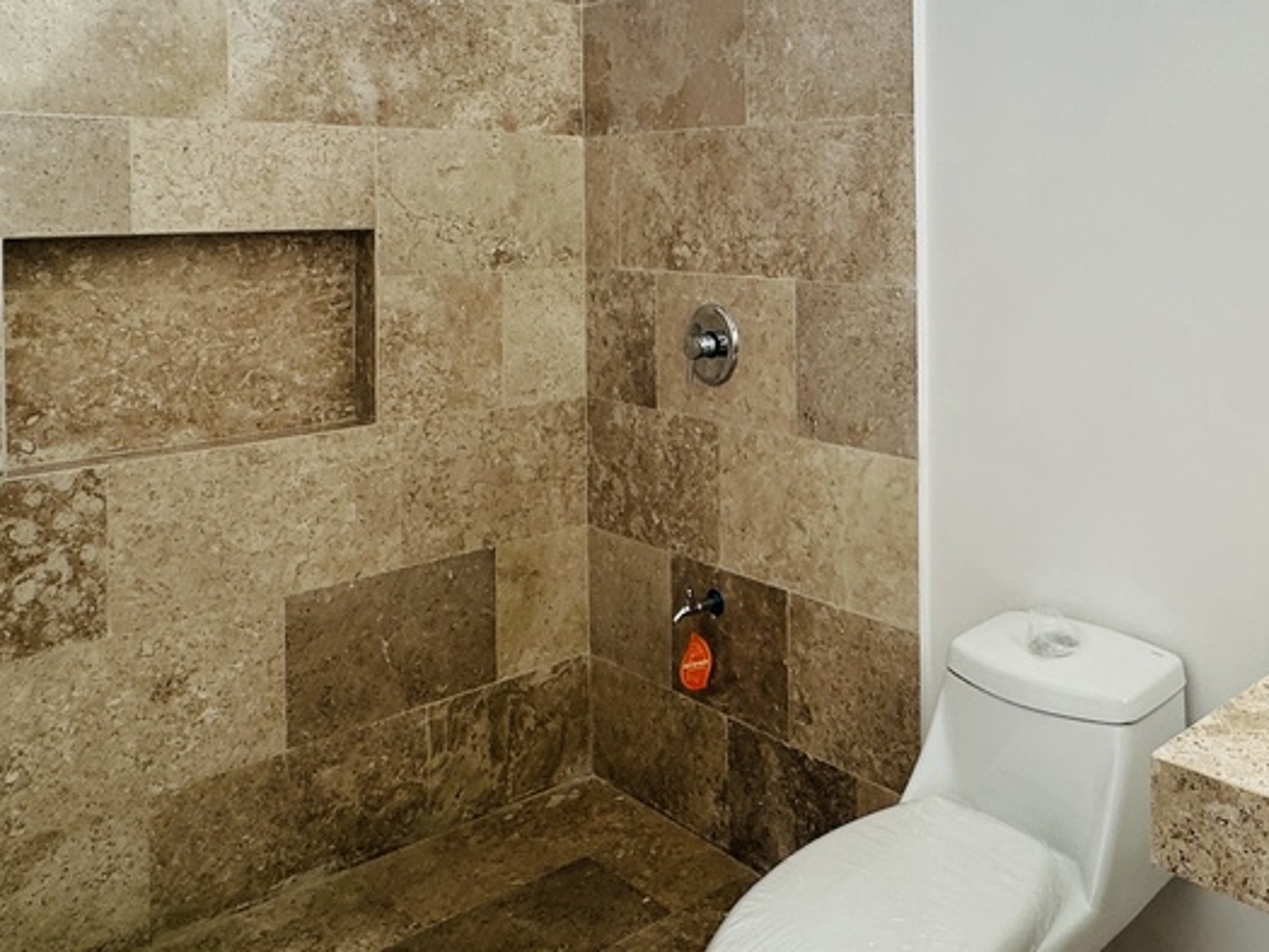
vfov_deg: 42.5
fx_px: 1173
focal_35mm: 32
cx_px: 1006
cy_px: 210
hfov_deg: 53.3
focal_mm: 2.22
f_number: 2.2
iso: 40
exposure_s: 1/114
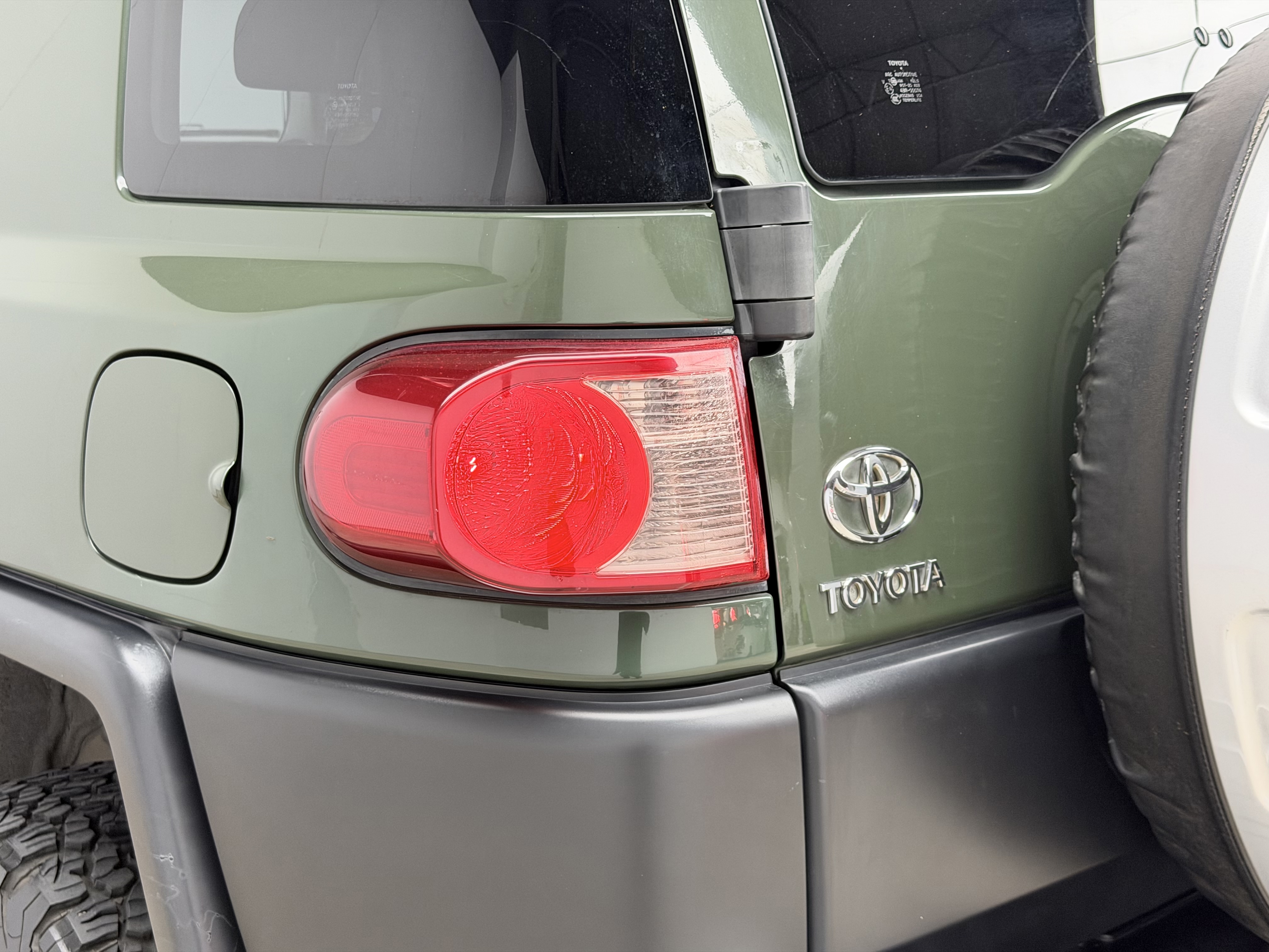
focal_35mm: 48
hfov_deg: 39.7
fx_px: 1760
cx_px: 634
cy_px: 476
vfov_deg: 30.3
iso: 64
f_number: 1.78
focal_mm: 6.76
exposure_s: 1/50
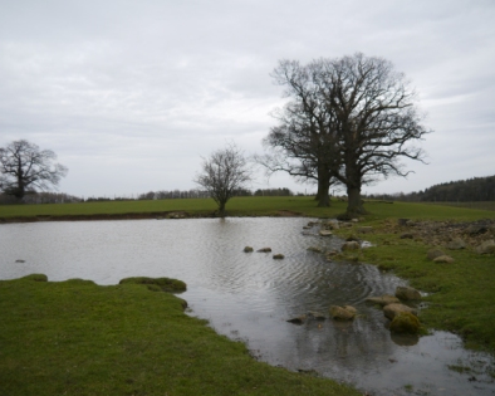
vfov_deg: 48.5
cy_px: 199
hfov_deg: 58.8
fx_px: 439
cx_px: 237
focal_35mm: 30
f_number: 3.5
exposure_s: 1/500
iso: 160
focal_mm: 14
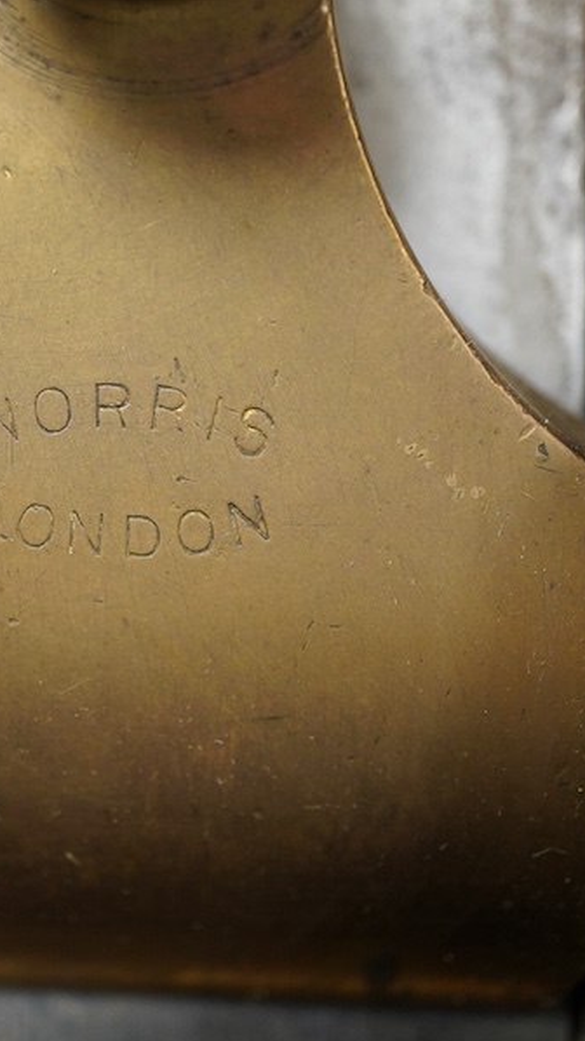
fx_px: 1960
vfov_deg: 29.8
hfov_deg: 16.9
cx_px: 134
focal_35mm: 71
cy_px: 520
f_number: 3.5
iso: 1250
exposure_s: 1/125
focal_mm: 30
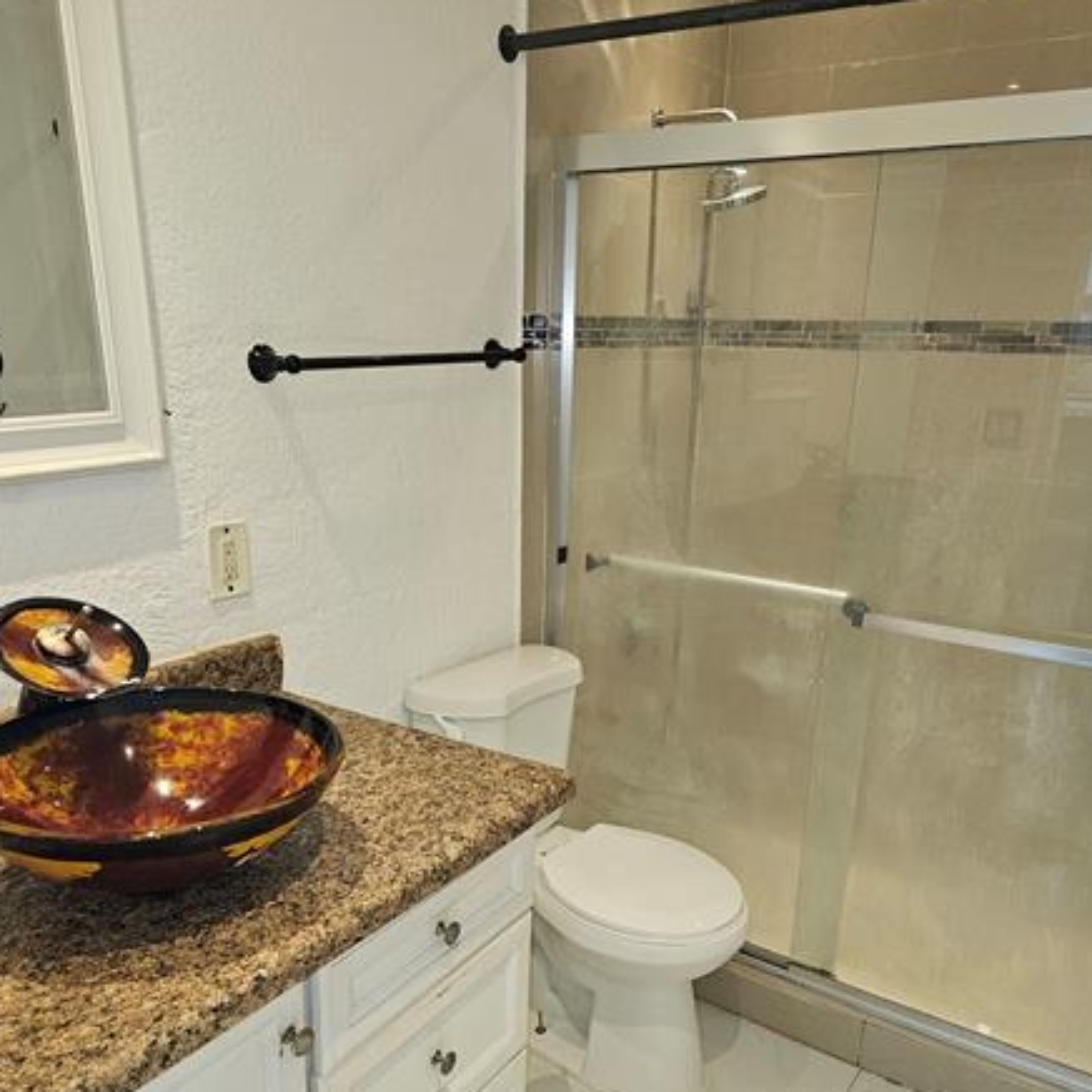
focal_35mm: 28
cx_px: 549
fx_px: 999
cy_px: 656
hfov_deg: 57.3
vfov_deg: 56.9
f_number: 1.7
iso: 125
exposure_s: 1/60
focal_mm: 6.3
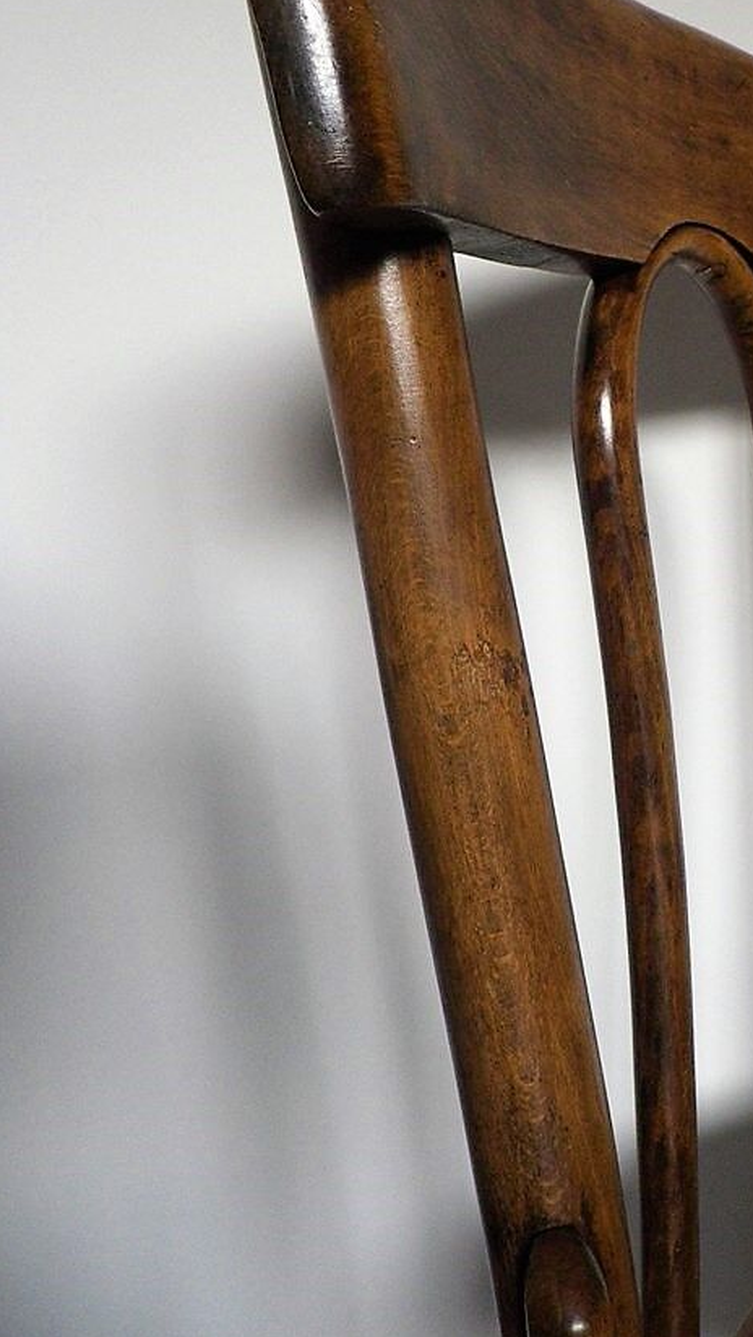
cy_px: 558
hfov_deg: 31.3
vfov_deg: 53.7
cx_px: 592
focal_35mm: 37
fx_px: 1312
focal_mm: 4.9
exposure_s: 1/60
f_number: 2.6
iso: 200
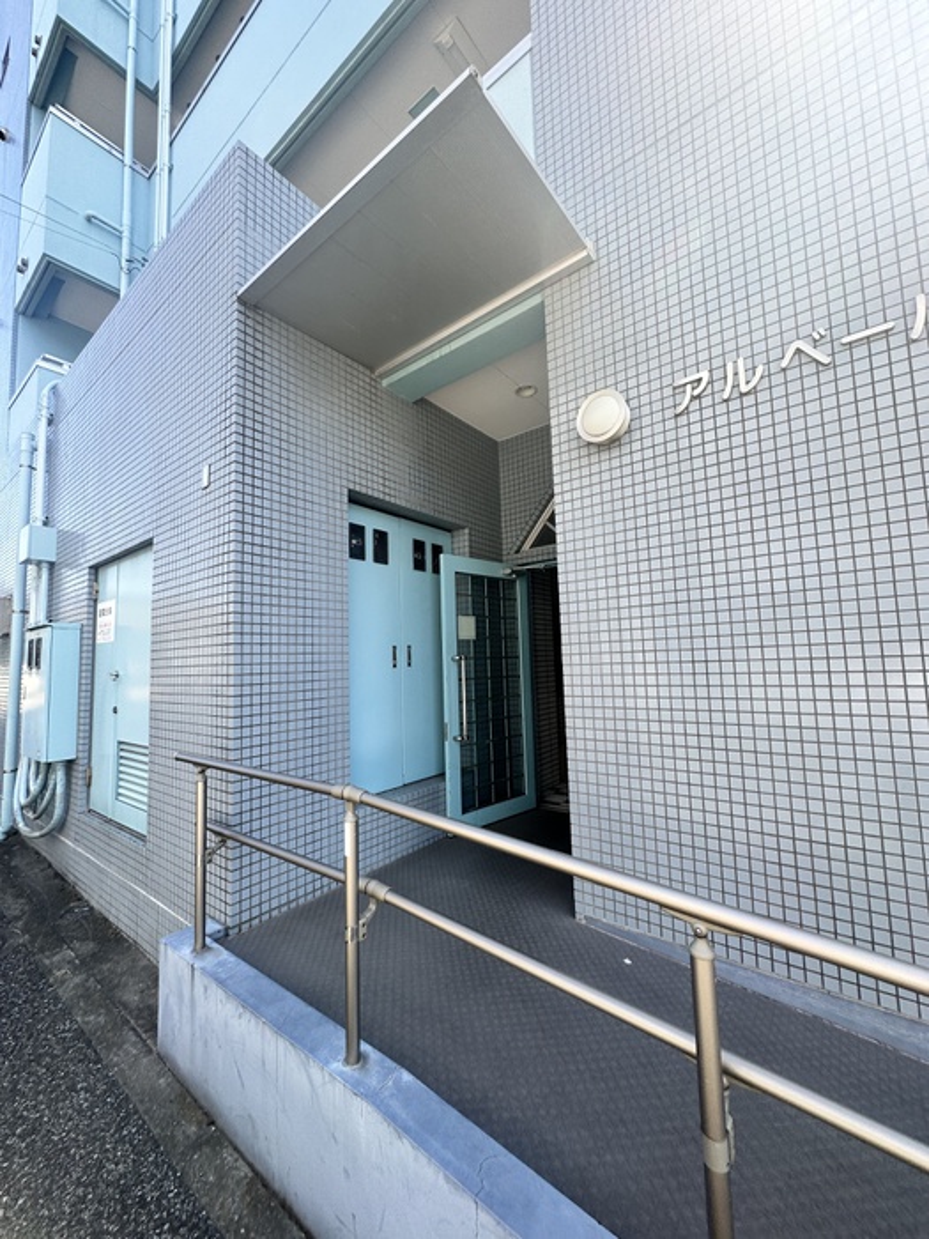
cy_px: 620
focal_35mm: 14
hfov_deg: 85.7
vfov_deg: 102.1
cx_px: 464
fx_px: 501
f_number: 2.2
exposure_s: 1/218
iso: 40
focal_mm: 2.22
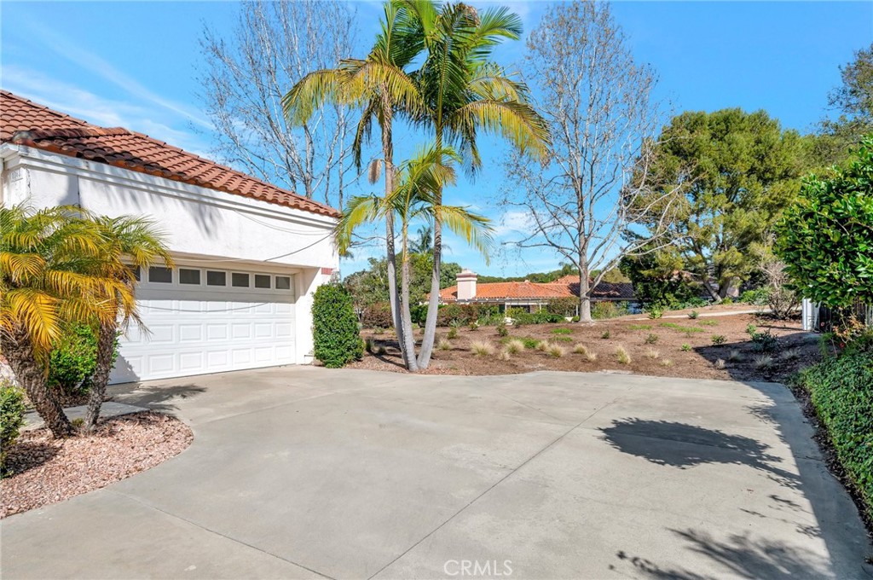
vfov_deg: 60.6
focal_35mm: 20
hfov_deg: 82.6
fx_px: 496
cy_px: 290
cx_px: 436
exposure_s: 1/1600
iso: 400
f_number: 8
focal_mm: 20.5
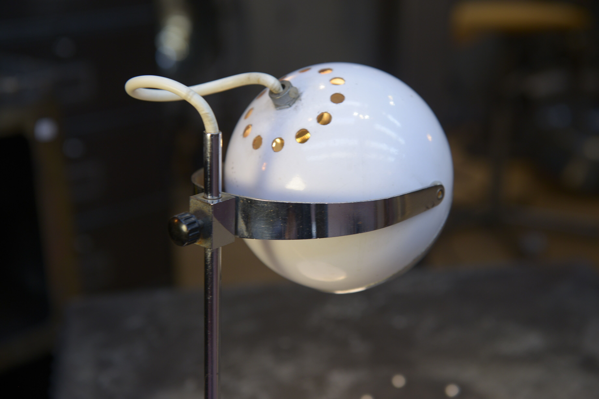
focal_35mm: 56
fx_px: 932
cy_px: 200
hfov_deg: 35.6
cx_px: 300
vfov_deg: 24.2
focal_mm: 56
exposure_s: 1/50
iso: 500
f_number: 4.5
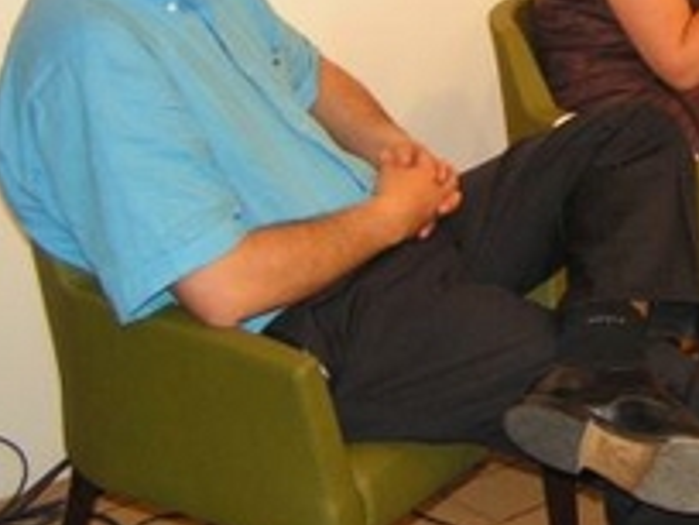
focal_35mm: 93
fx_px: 1878
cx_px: 761
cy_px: 15
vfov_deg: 15.6
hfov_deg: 20.2
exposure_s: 1/40
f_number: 2.8
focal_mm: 6.3
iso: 125
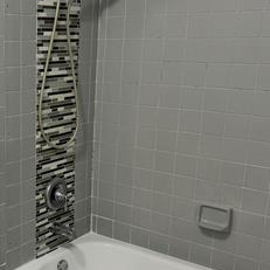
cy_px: 165
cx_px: 20
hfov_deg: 29.6
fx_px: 485
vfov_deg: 31.0
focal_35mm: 55
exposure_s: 1/60
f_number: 1.78
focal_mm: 6.76
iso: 125
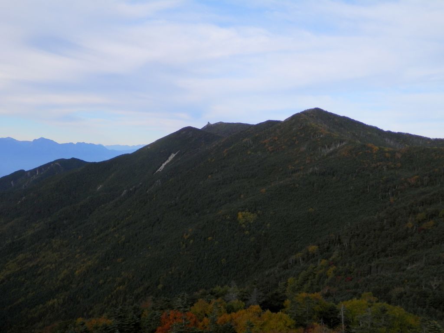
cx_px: 222
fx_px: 513
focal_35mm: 40
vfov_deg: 36.0
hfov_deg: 46.8
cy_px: 166
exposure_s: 1/800
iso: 80
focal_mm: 7.3
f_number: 3.7
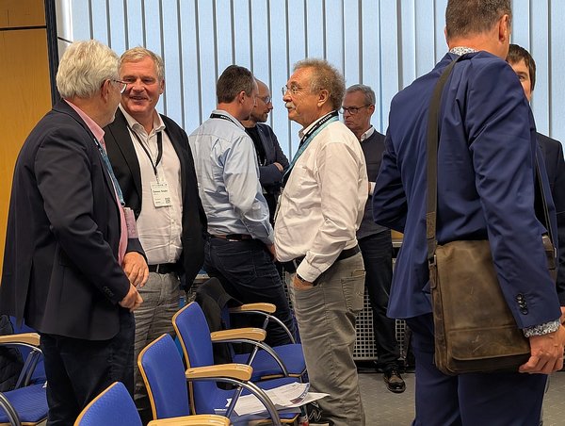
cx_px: 282
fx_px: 801
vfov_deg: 29.8
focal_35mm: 49
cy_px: 213
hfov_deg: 38.9
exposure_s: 1/120
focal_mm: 6.9
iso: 356
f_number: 1.68
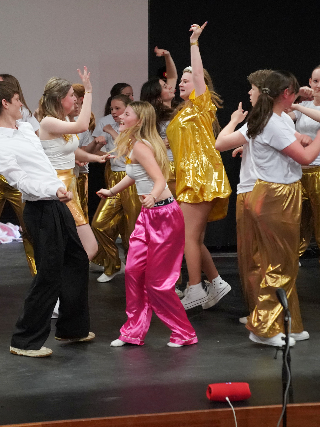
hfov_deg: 15.8
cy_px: 213
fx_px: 1146
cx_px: 60
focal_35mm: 93
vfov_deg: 21.1
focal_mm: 64
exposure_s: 1/125
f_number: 2.8
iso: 6400
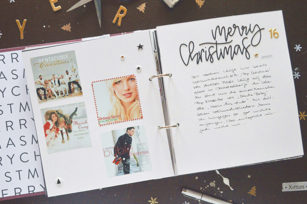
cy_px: 102
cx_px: 154
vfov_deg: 29.8
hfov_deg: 43.6
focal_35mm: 45
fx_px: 383
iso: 3200
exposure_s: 1/160
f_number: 5.6
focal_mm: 30
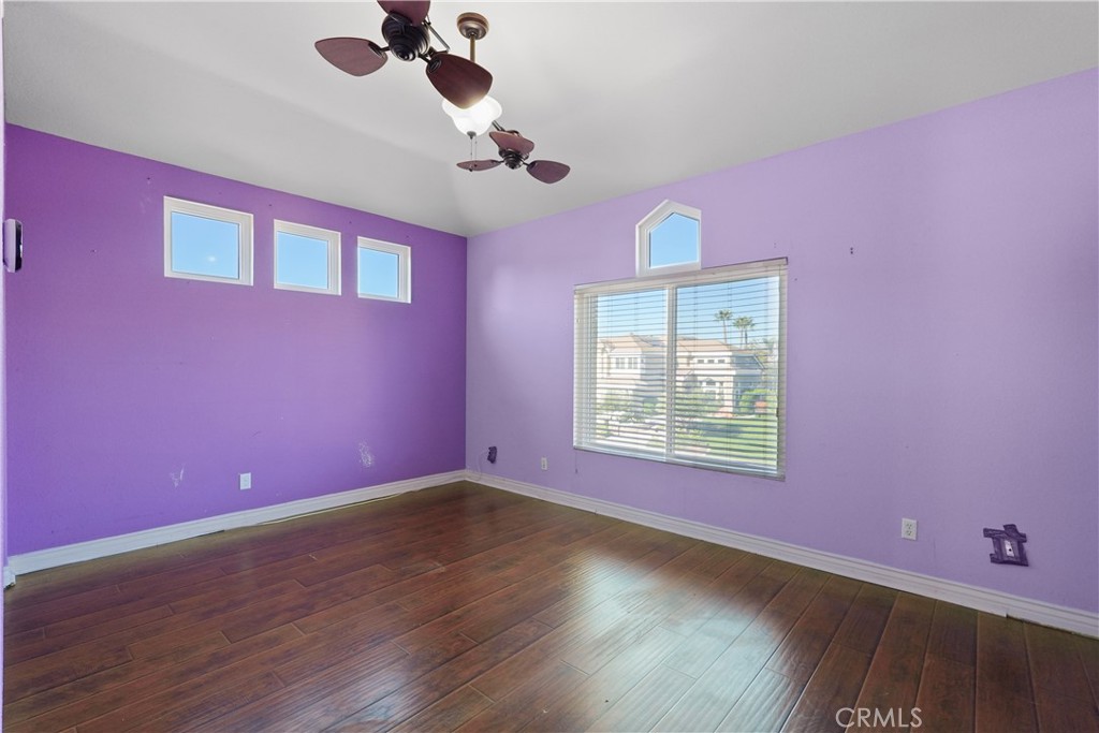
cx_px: 550
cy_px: 366
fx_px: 488
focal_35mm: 16
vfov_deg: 73.8
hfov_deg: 96.7
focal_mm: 16
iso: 1000
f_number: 9
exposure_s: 1/15
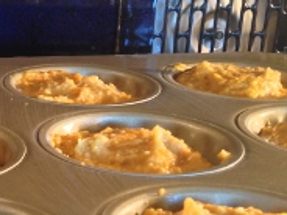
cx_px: -22
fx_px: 713
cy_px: 148
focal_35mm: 86
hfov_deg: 21.7
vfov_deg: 17.1
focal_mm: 4.12
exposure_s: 1/20
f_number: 2.4
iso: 80
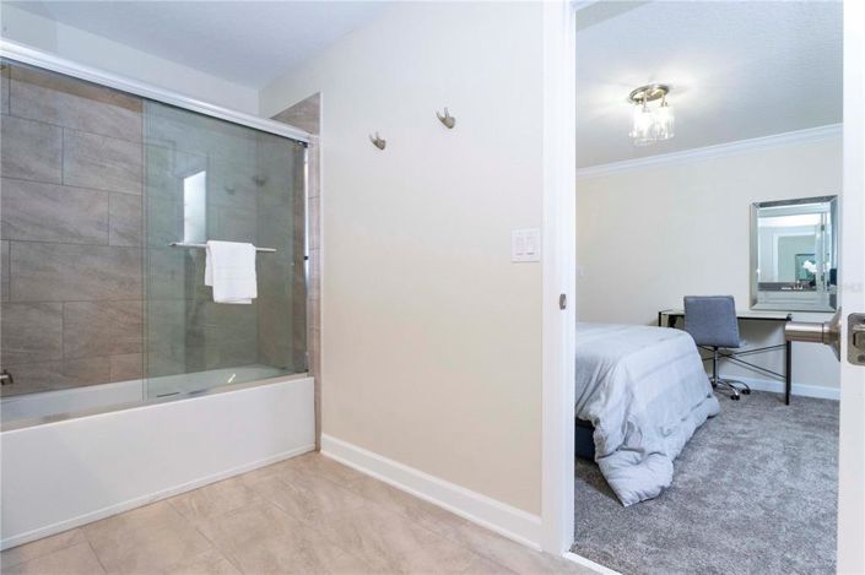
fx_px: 456
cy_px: 288
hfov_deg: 86.9
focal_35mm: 19
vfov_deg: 64.5
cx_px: 432
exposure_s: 1/30
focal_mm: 19
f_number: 16
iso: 1250
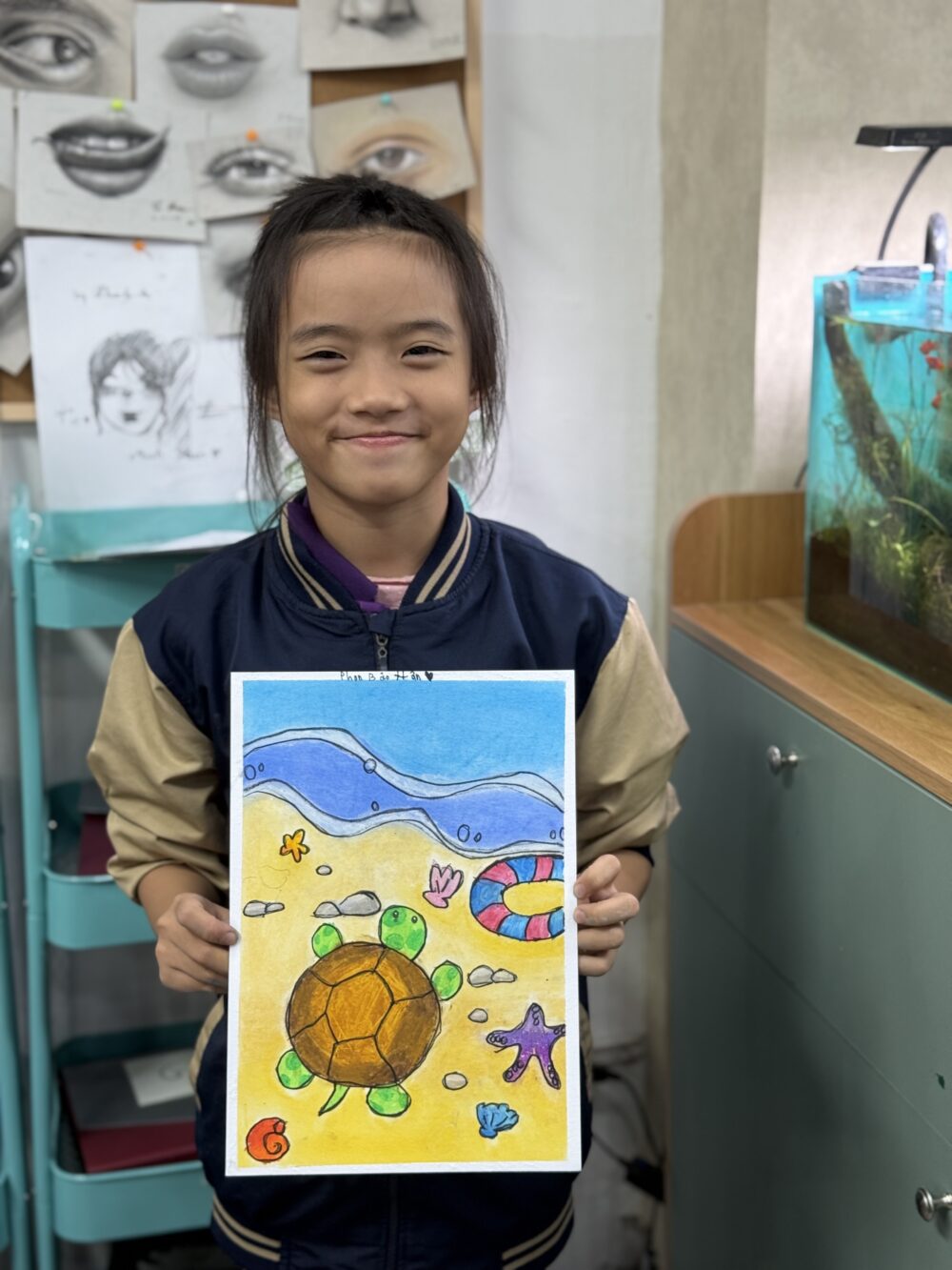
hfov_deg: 30.3
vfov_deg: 39.7
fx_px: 1760
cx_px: 476
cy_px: 635
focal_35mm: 48
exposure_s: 1/100
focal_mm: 6.76
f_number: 1.78
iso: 80
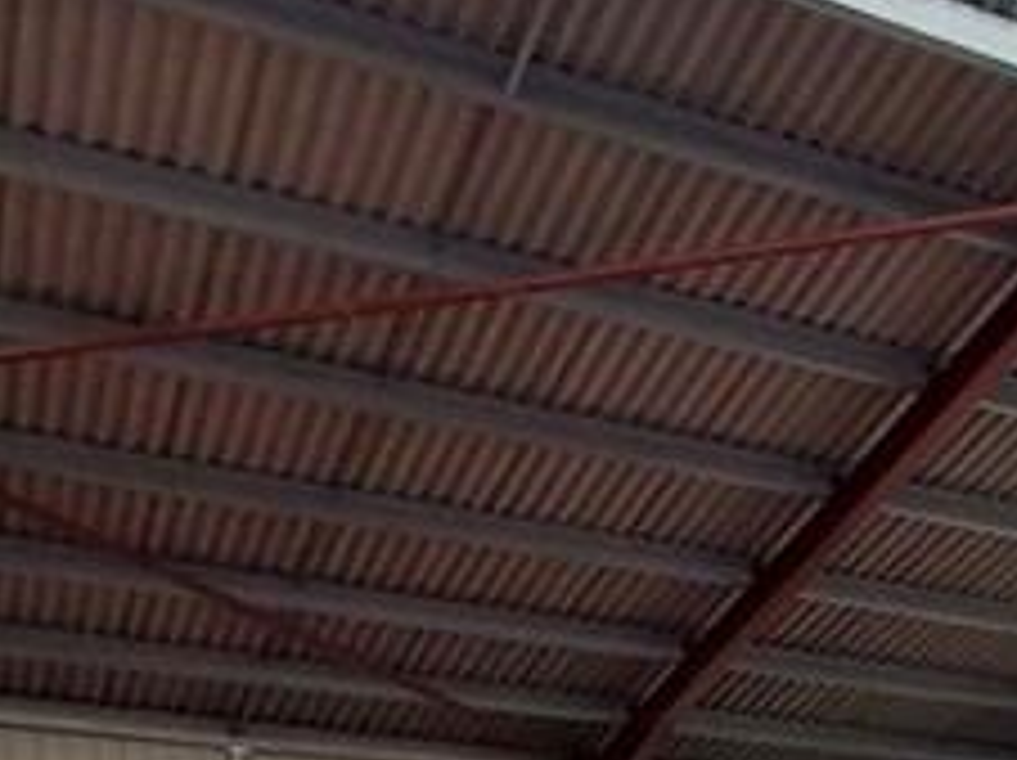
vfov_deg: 21.6
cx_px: 927
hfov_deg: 31.1
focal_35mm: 59
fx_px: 1732
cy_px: 1066
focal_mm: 1.13
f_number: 2.2
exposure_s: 1/398
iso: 64
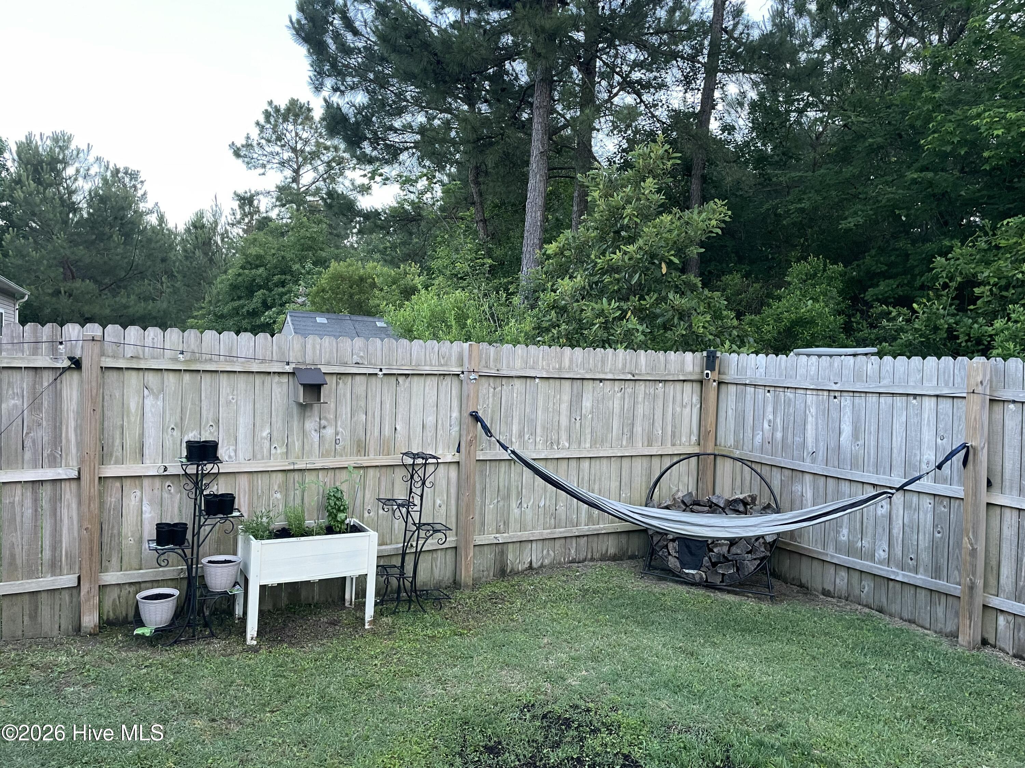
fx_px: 770
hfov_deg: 67.3
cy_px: 384
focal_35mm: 26
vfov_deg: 53.1
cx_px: 512
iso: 160
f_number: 1.6
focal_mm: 4.2
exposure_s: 1/60
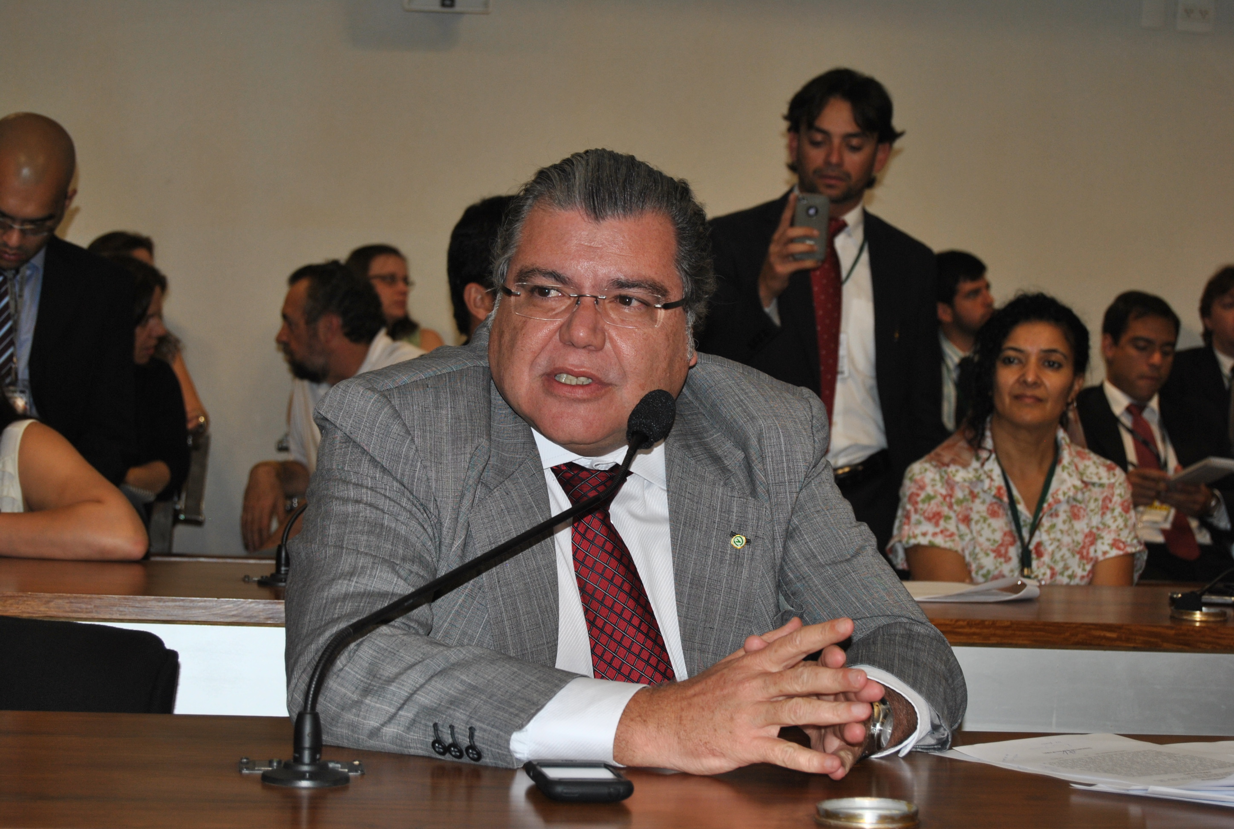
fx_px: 2834
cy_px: 414
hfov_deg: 24.6
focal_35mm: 82
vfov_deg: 16.6
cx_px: 617
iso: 200
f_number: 5.6
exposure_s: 1/60
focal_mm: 55
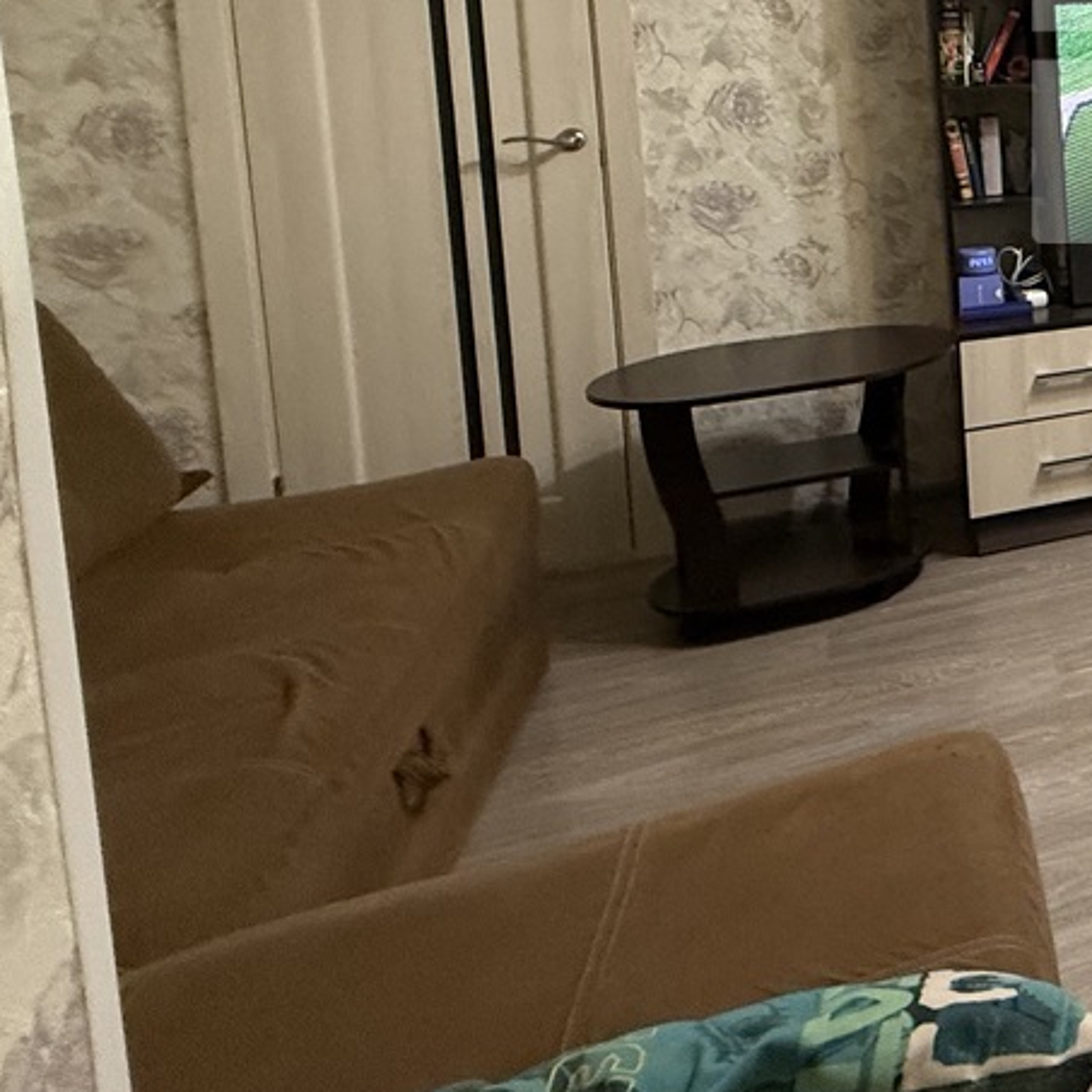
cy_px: 116
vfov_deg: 43.3
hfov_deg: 31.8
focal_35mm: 35
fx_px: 1249
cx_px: 1514
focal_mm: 2.22
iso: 400
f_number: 2.2
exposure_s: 1/50
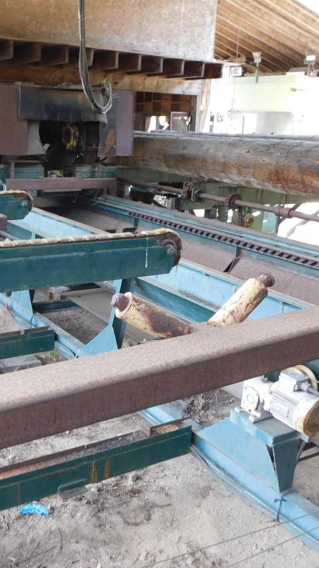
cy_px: 304
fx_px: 587
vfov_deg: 51.6
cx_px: 106
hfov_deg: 30.2
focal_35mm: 39
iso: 125
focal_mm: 4
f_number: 3
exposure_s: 1/30
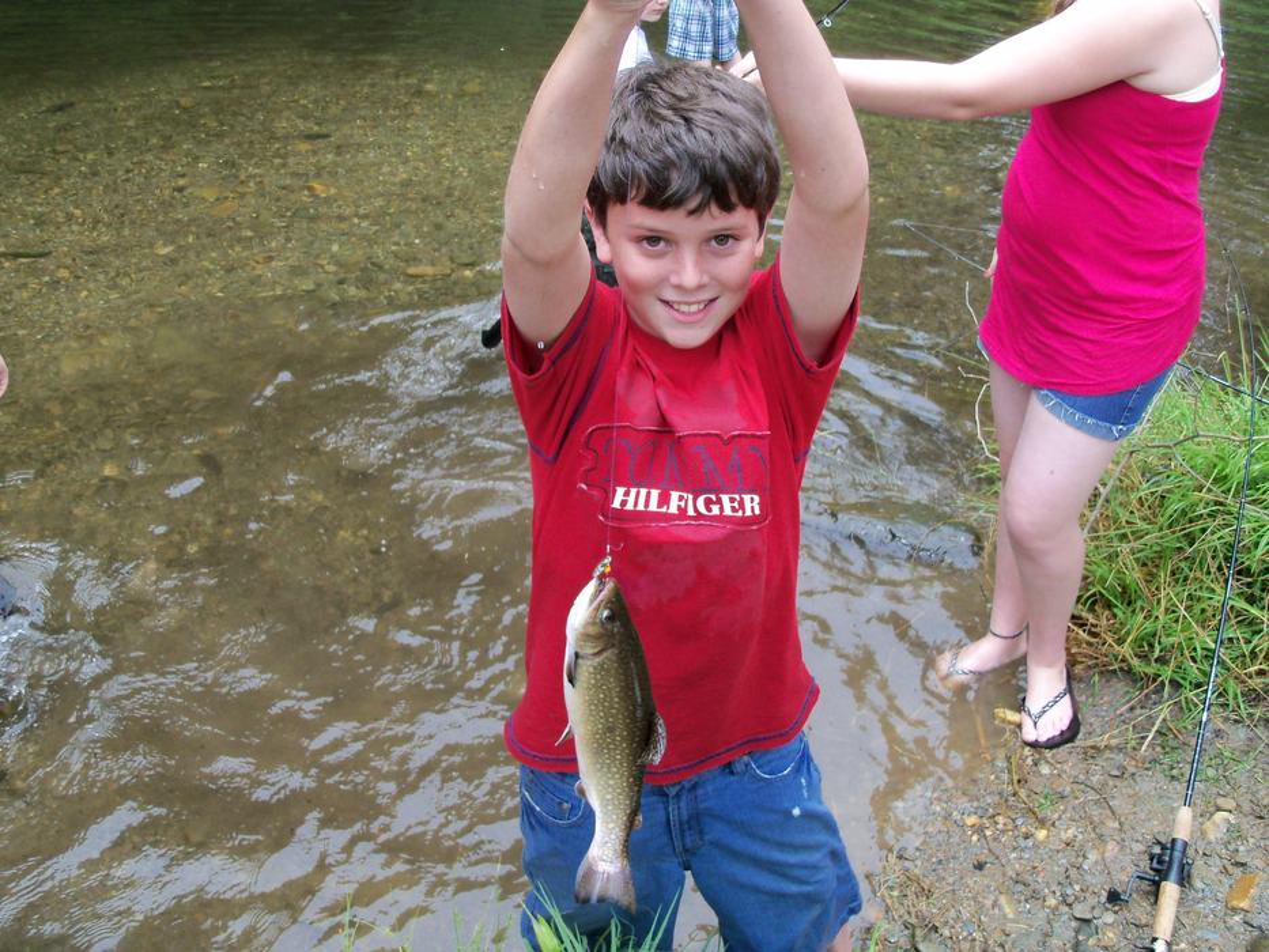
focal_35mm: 35
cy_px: 476
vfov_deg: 40.7
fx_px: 1283
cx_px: 634
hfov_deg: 52.6
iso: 80
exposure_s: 1/250
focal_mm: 6.3
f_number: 3
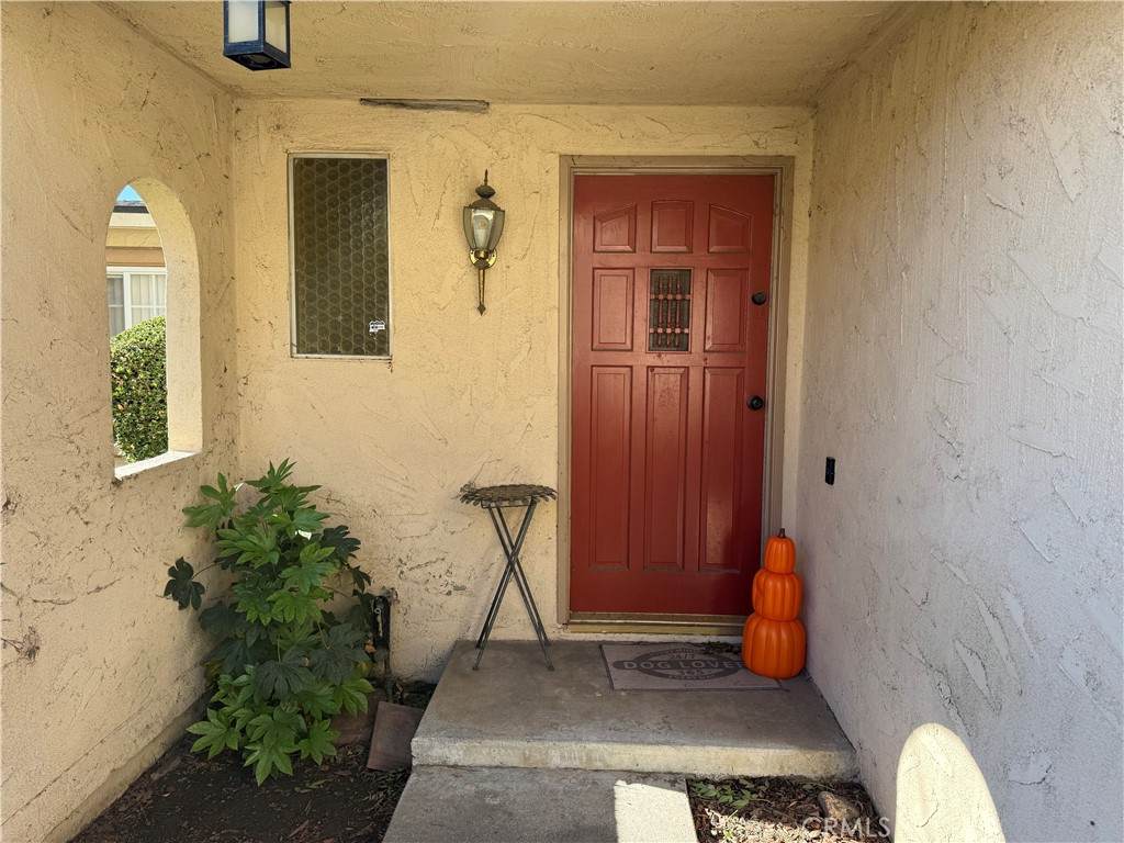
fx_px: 779
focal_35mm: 24
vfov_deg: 56.8
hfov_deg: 71.6
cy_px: 422
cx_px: 562
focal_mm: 6.76
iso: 80
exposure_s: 1/602
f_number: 1.78
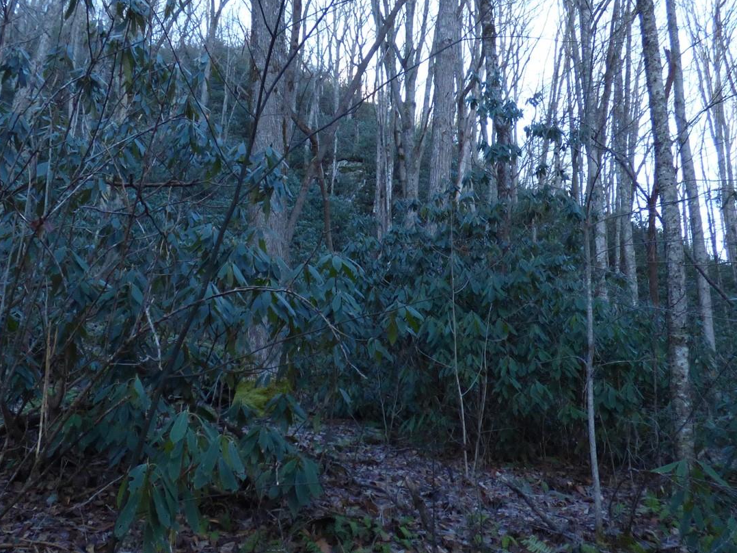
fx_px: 809
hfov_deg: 49.0
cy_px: 311
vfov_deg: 37.7
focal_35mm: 38
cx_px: 354
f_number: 2.8
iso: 320
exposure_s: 1/400
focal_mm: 3.58
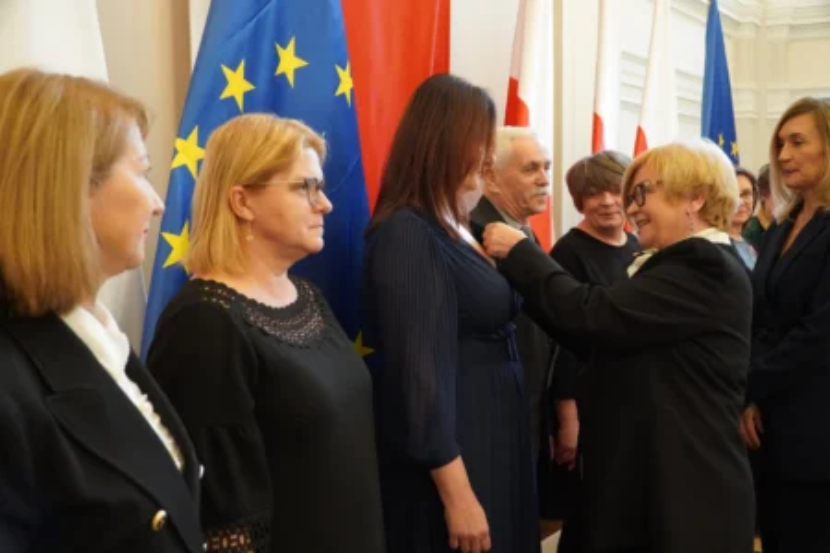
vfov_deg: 36.9
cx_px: 415
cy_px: 276
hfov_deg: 53.1
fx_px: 830
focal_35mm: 36
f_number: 4
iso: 5000
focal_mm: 24
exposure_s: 1/160
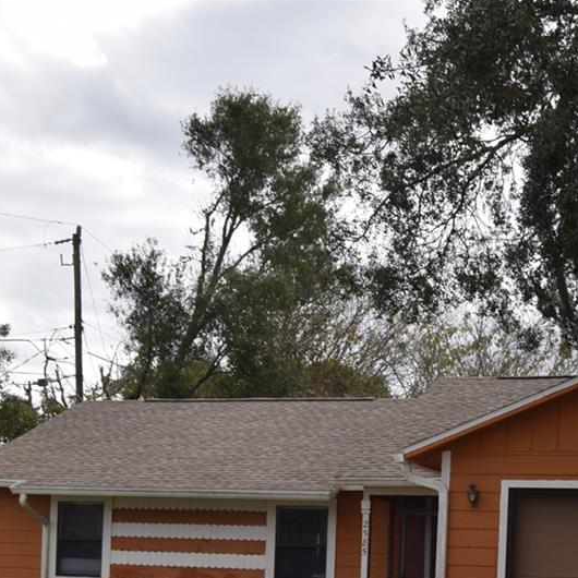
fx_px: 1455
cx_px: 328
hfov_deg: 22.5
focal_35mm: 77
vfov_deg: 21.7
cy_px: 574
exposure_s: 1/200
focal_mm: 20
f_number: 9
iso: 100
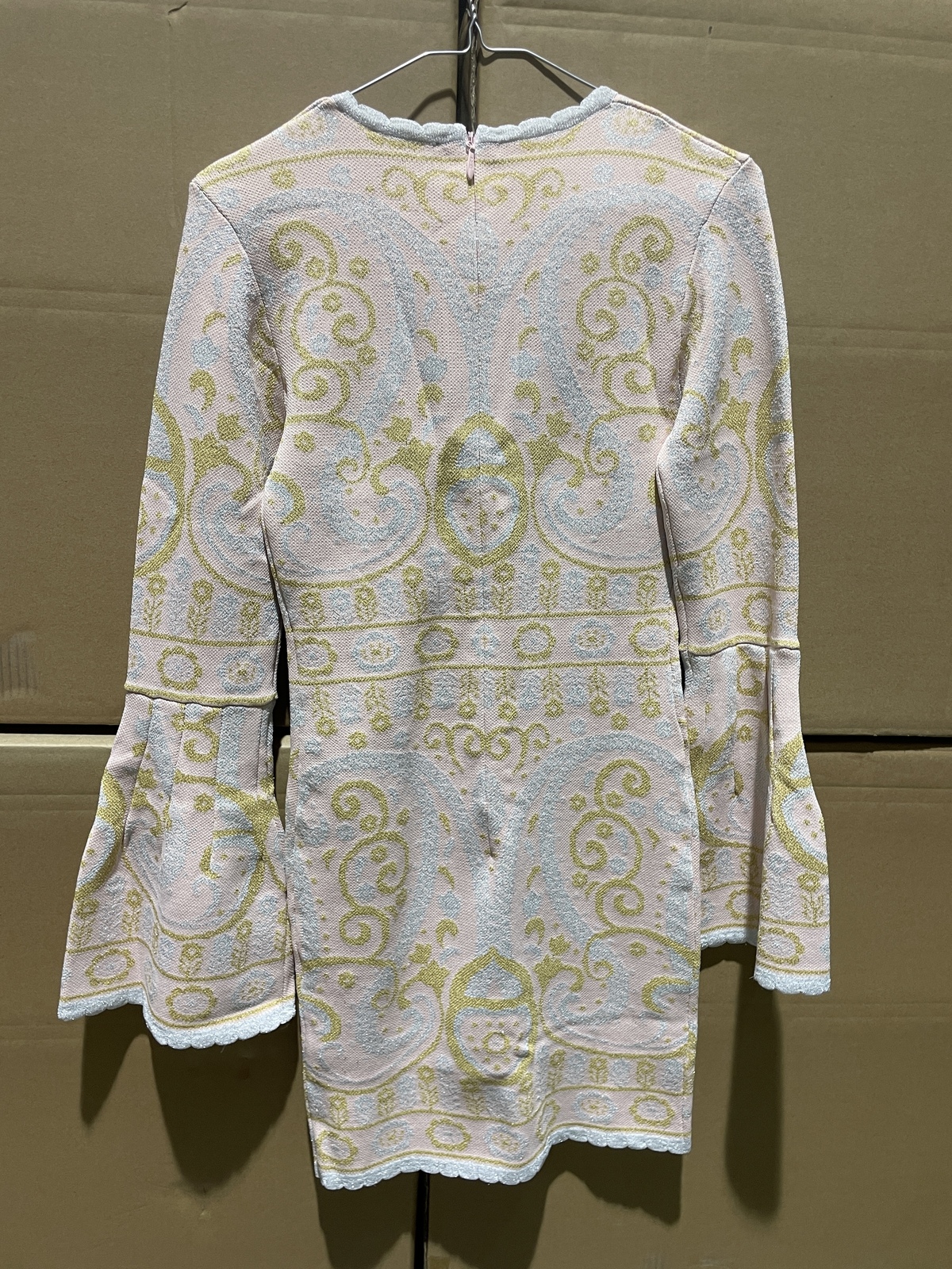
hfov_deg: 53.1
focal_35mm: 26
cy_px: 634
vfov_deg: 67.3
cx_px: 476
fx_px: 953
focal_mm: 4.2
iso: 80
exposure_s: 1/50
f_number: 1.6
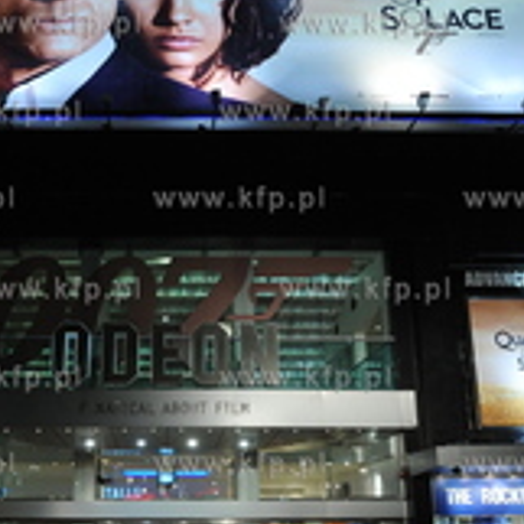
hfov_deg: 41.3
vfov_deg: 41.5
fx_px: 685
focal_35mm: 40
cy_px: 332
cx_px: 169
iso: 1600
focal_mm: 19
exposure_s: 1/50
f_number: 5.6
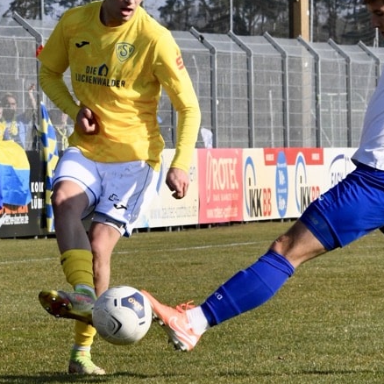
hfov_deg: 5.2
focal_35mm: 335
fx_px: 4204
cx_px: 232
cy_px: 151
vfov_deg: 5.2
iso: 2500
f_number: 16
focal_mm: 135
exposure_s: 1/1600
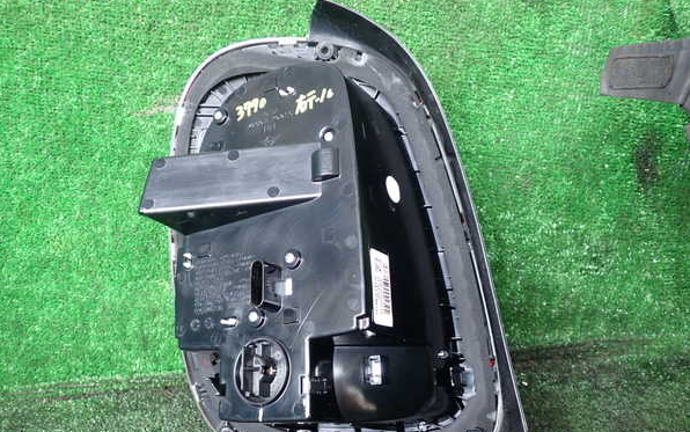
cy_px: 235
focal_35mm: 32
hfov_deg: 59.6
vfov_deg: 39.4
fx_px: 602
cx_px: 345
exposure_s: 1/40
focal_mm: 5.4
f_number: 2.3
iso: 200
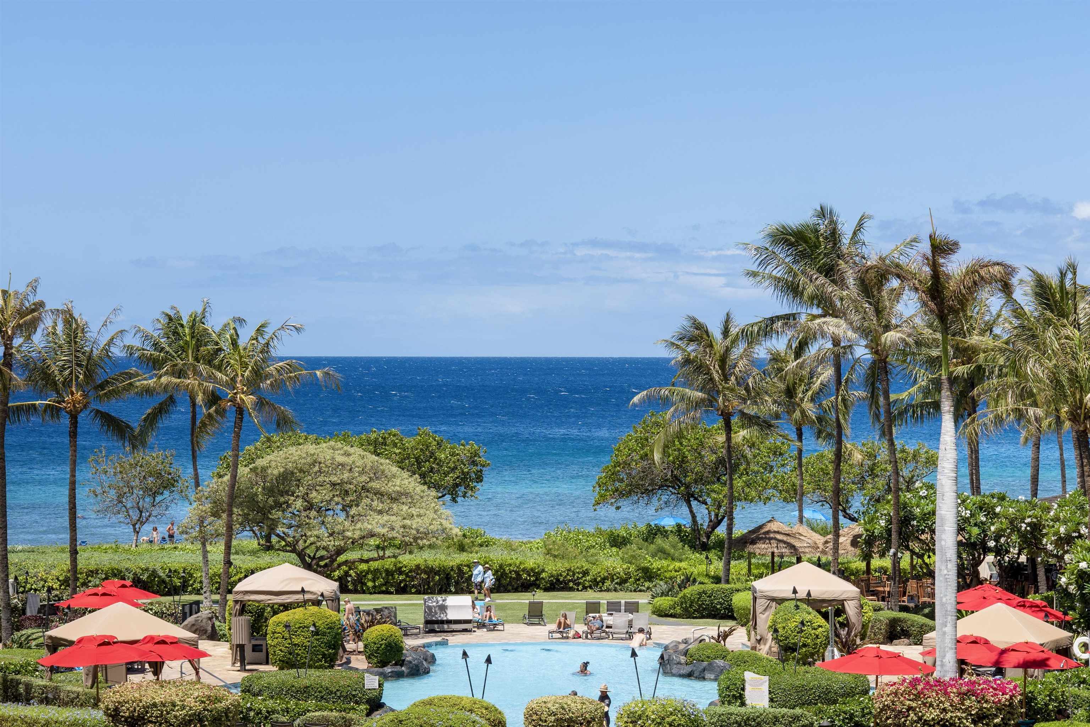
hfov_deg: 18.3
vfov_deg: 12.2
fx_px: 3391
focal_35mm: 112
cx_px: 545
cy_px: 364
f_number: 8
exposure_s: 1/400
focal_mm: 75
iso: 100
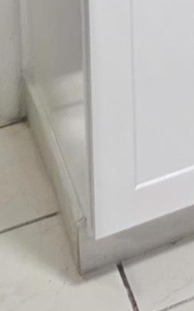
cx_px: 523
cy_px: -485
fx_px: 1203
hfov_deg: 8.2
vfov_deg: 11.5
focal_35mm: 142
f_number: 1.7
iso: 400
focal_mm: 6.3
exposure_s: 1/120
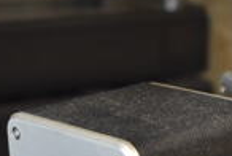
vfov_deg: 10.3
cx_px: 162
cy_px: 288
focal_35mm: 125
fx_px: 807
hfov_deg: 16.3
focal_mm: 20
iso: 1250
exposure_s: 1/60
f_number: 4
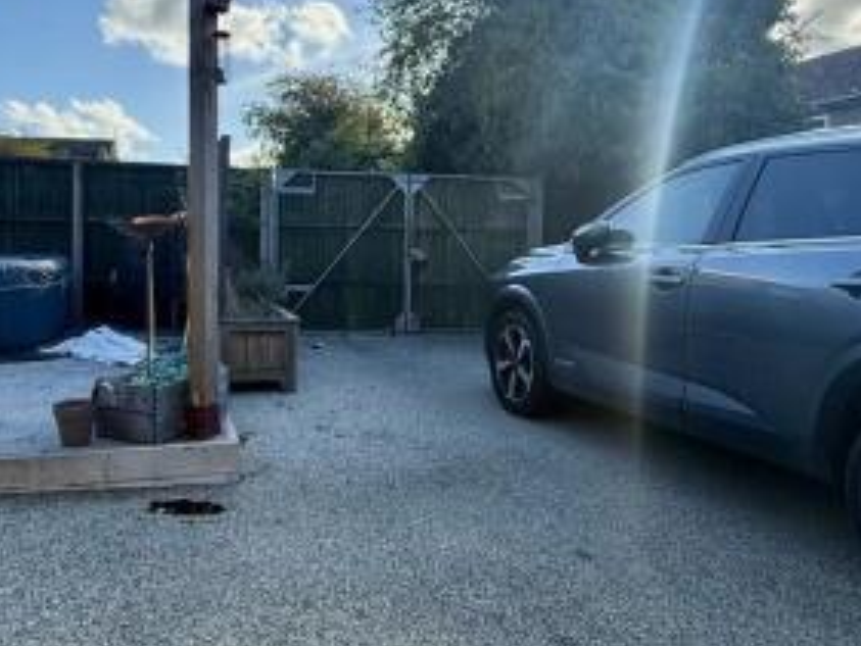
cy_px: 246
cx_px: 345
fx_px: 722
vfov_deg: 47.9
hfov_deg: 61.1
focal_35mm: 29
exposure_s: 1/1087
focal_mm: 2.22
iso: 64
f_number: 2.2
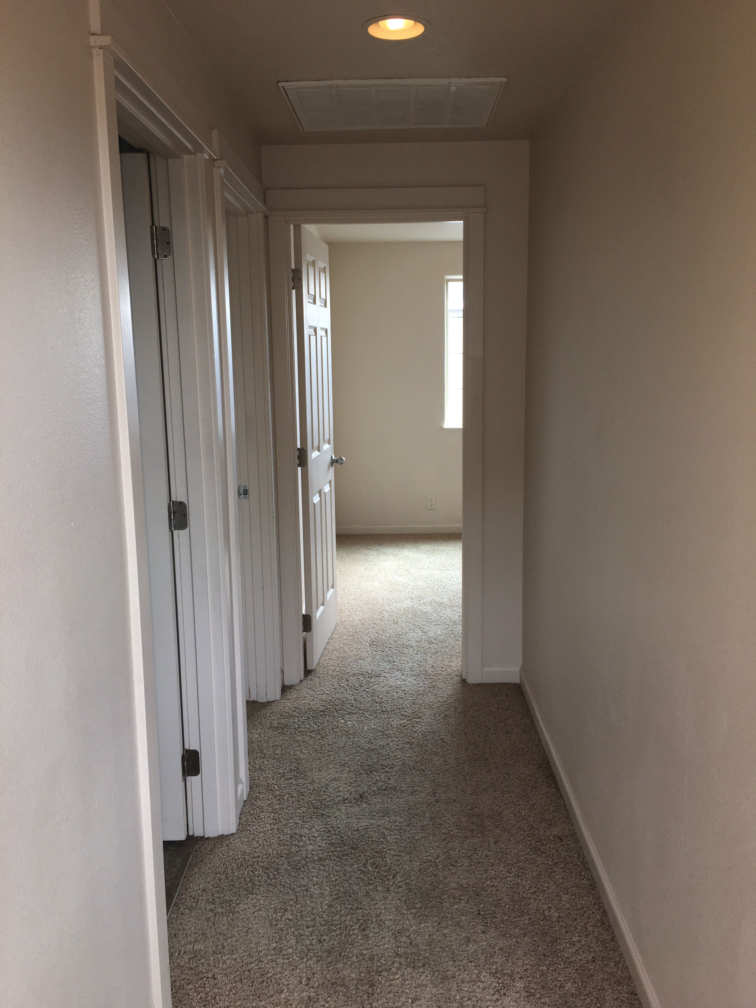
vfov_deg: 61.7
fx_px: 844
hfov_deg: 48.2
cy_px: 504
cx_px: 378
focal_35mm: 29
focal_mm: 4.15
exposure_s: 1/30
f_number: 2.2
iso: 25
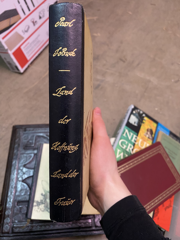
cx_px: 90
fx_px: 180
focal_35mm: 26
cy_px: 120
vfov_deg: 67.3
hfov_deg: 53.1
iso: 500
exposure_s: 1/33
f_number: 1.8
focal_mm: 4.25
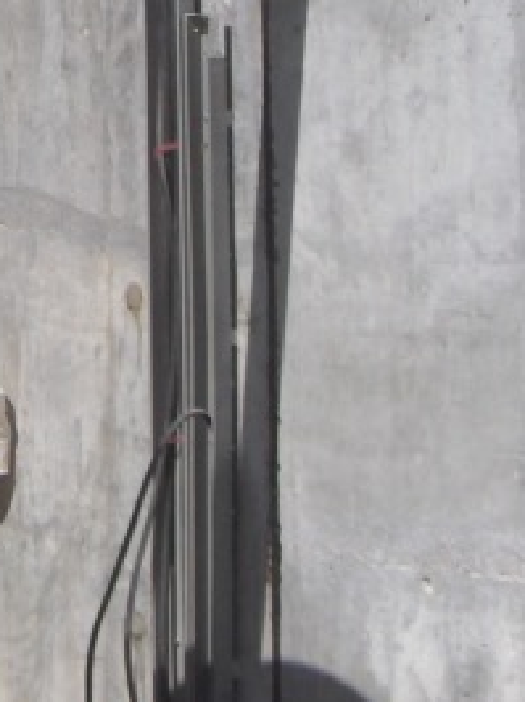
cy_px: -274
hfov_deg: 7.8
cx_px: -224
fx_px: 3808
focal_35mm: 188
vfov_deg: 10.3
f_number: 4.8
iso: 100
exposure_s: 1/1087
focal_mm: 8
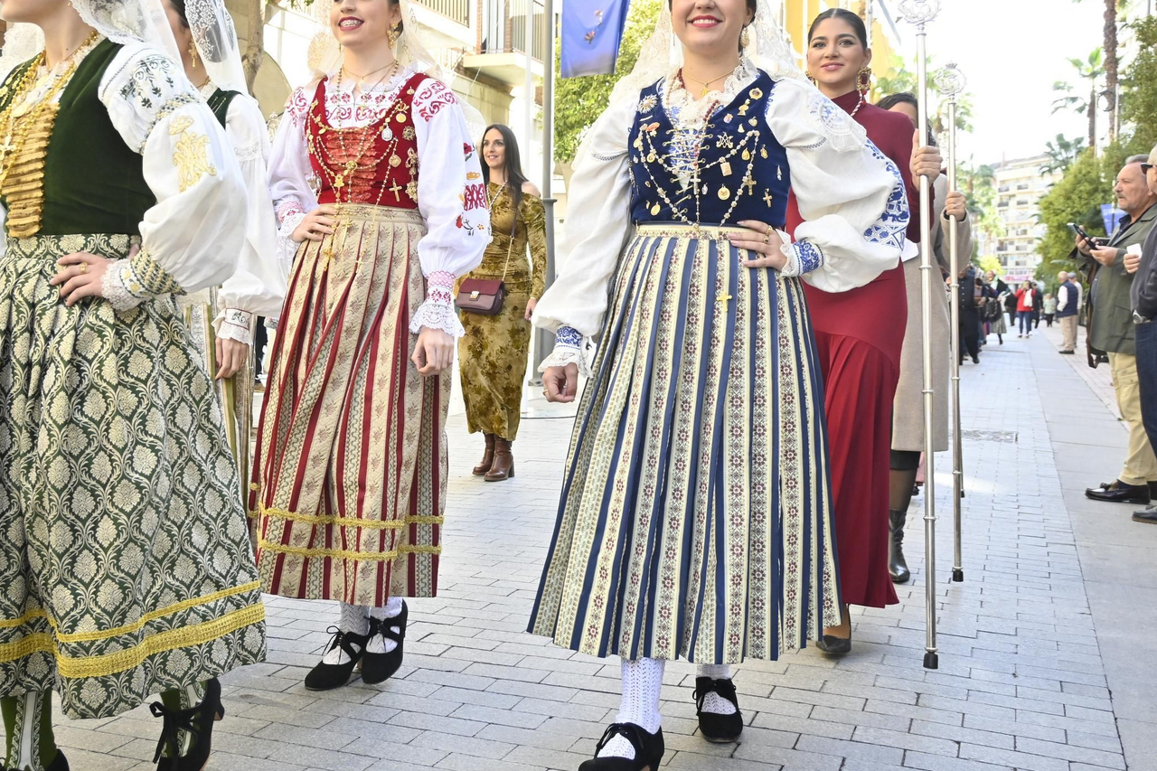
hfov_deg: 47.7
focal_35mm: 40
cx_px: 437
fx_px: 1295
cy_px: 315
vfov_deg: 33.1
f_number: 4.5
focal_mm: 21.5
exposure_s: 1/400
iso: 640
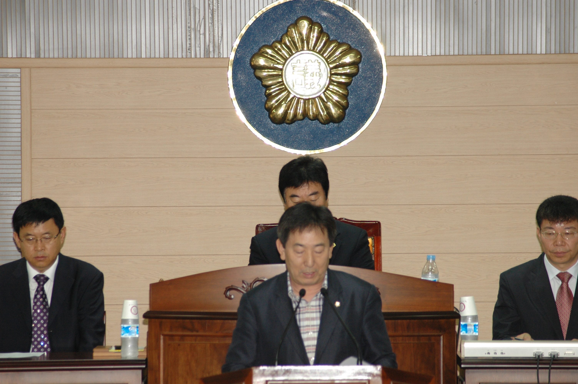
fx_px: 3970
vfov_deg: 5.5
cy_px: 192
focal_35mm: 248
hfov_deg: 8.3
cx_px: 289
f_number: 5
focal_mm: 165
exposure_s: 1/60
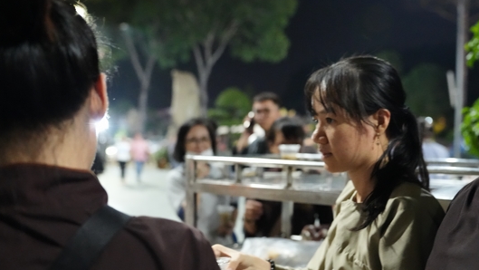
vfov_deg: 26.3
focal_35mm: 45
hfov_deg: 45.3
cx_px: 283
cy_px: 192
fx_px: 572
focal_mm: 35
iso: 12800
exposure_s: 1/100
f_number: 2.8
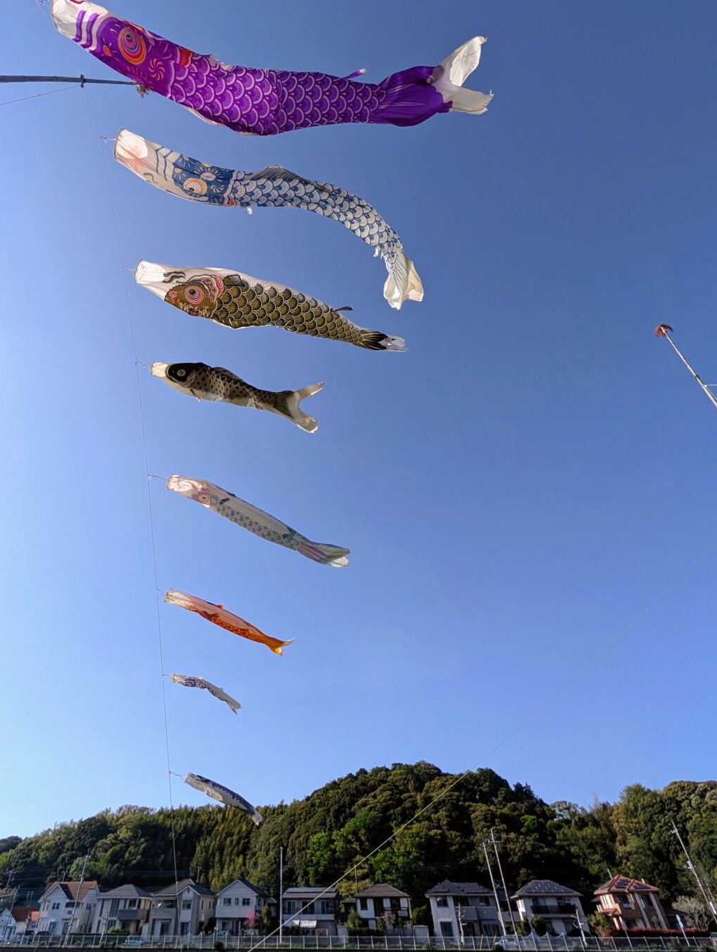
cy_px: 421
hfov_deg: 80.8
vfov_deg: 97.7
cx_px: 281
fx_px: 413
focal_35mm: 15
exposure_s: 1/2924
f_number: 1.7
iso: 52
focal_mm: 2.02
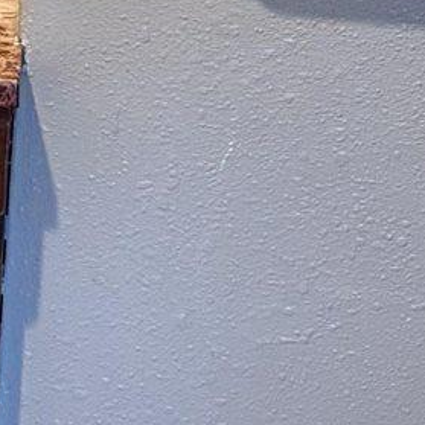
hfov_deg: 8.9
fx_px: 2431
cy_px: -157
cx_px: -649
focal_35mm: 175
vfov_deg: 9.8
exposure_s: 1/60
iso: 400
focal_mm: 6.76
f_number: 1.78
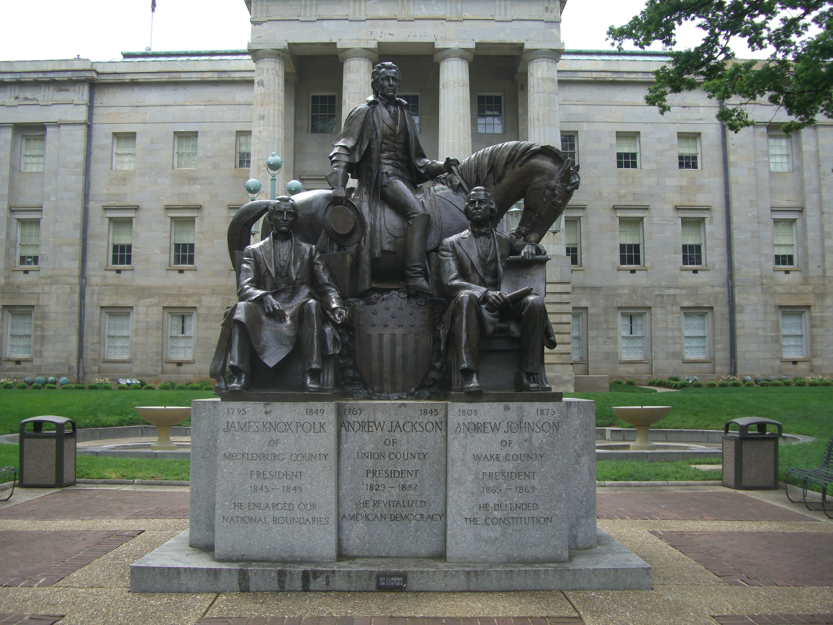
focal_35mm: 38
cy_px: 312
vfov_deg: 37.7
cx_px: 416
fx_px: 914
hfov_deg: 49.0
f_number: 2.8
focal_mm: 7.9
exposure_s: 1/320
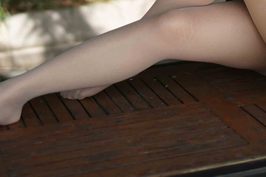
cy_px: -32
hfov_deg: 16.5
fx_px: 916
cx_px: 192
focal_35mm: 124
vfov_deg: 10.9
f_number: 1.8
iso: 200
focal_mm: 50
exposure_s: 1/3200
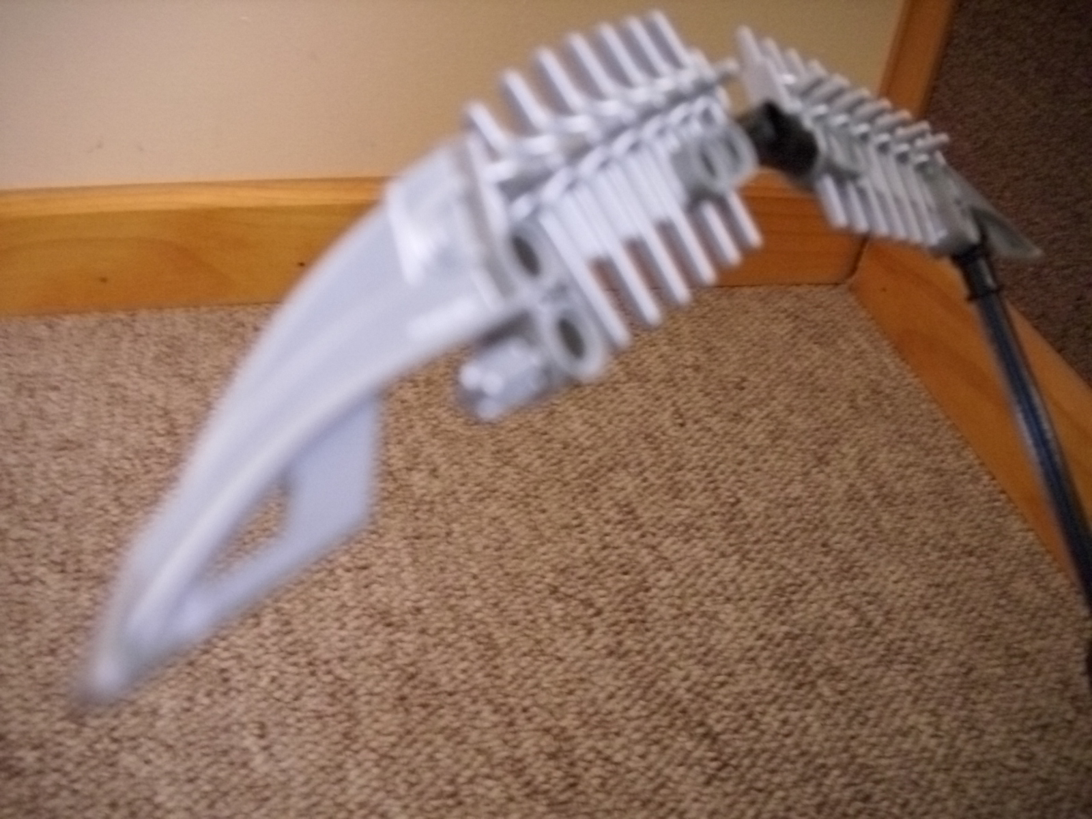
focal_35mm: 31
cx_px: 546
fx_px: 978
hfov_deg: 58.4
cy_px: 410
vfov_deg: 45.4
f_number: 2.8
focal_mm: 6.2
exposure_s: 1/14
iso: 400
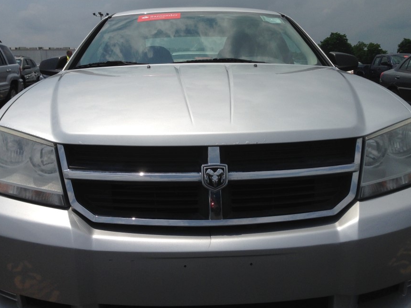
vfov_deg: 36.8
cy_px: 133
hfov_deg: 47.9
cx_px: 207
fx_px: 463
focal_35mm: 39
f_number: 2.4
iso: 50
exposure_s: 1/6024
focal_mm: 4.12
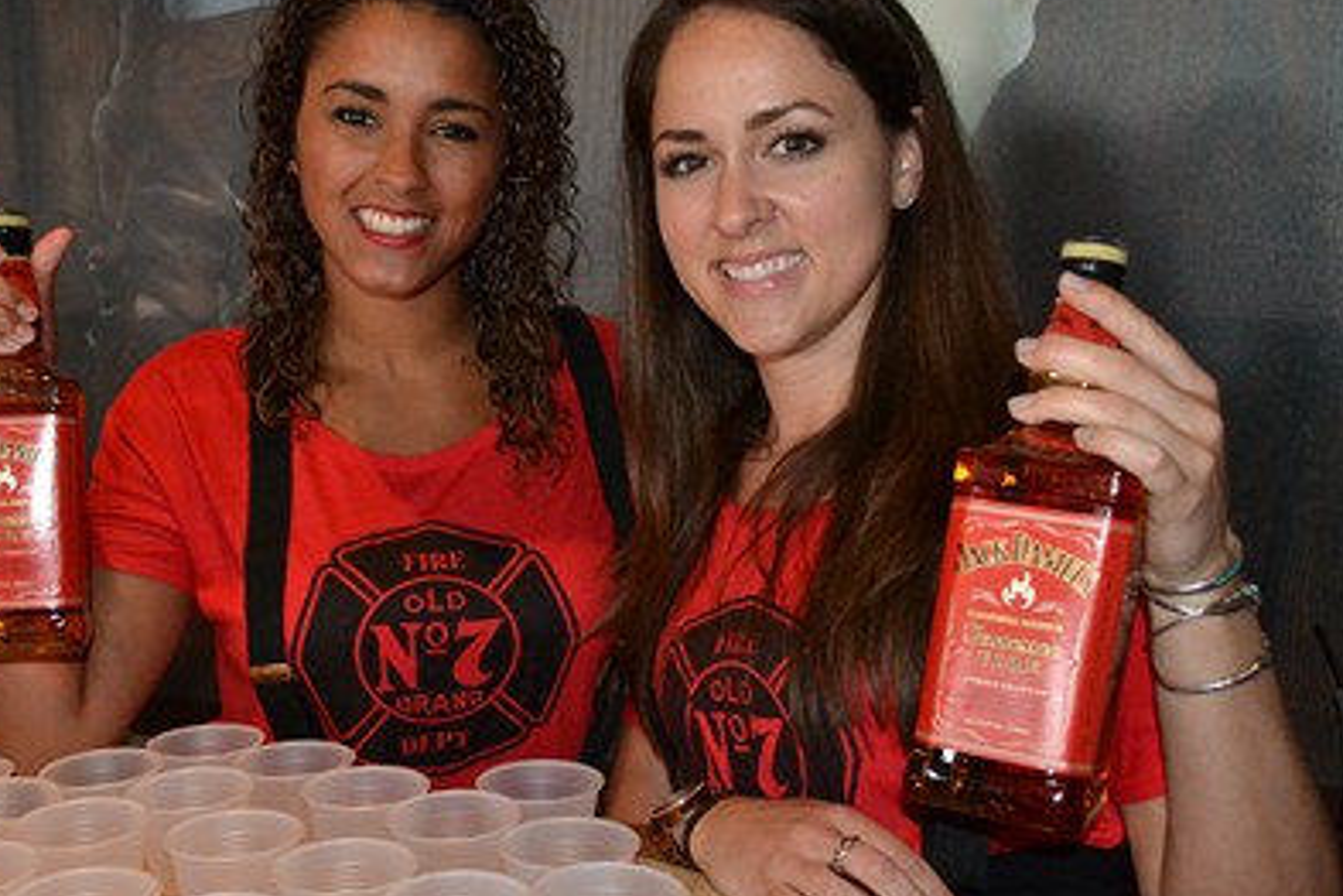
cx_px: 560
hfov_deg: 46.2
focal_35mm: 42
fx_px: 1567
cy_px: 518
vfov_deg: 31.8
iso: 2500
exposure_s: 1/60
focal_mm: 20
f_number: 3.8
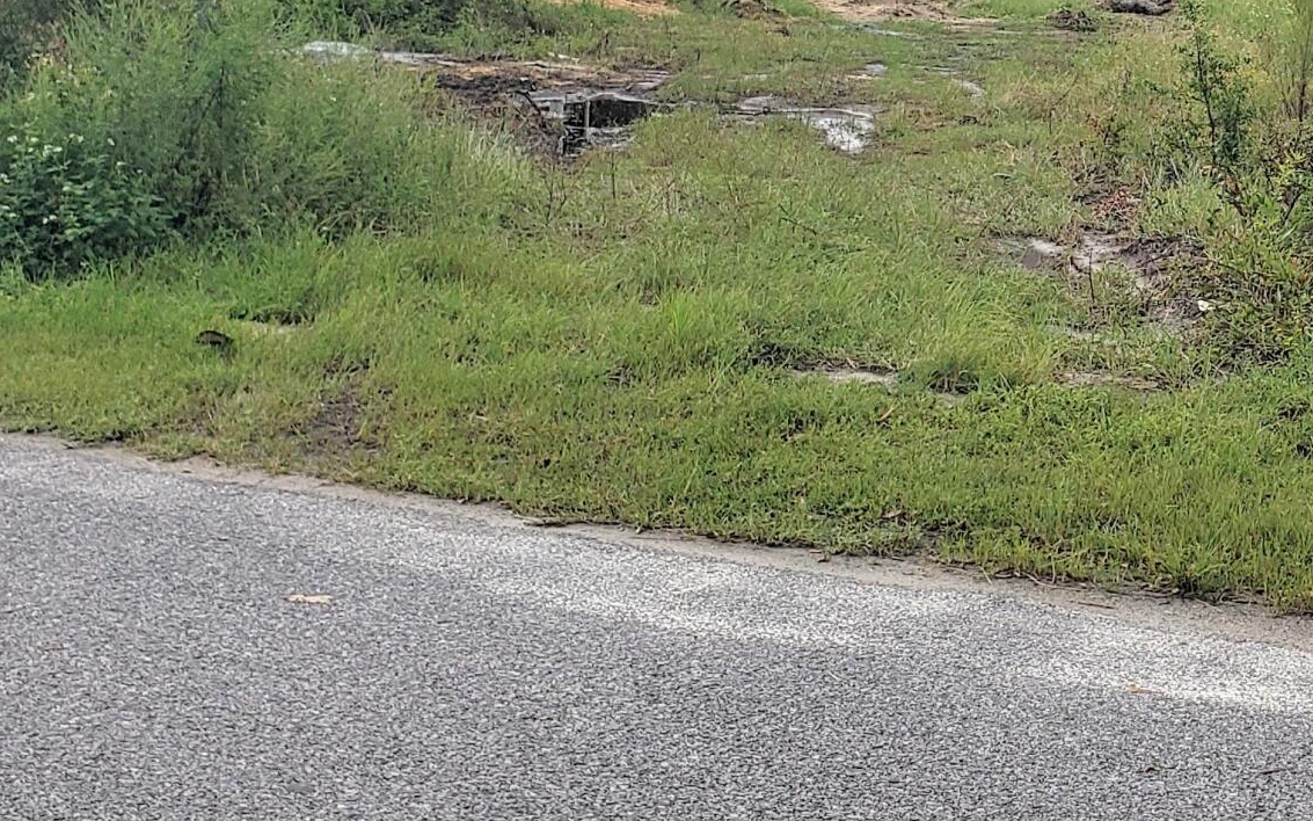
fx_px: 2612
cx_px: 1297
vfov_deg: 17.6
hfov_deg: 26.8
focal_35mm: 73
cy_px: 67
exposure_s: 1/1232
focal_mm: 4.3
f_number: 2.4
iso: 50
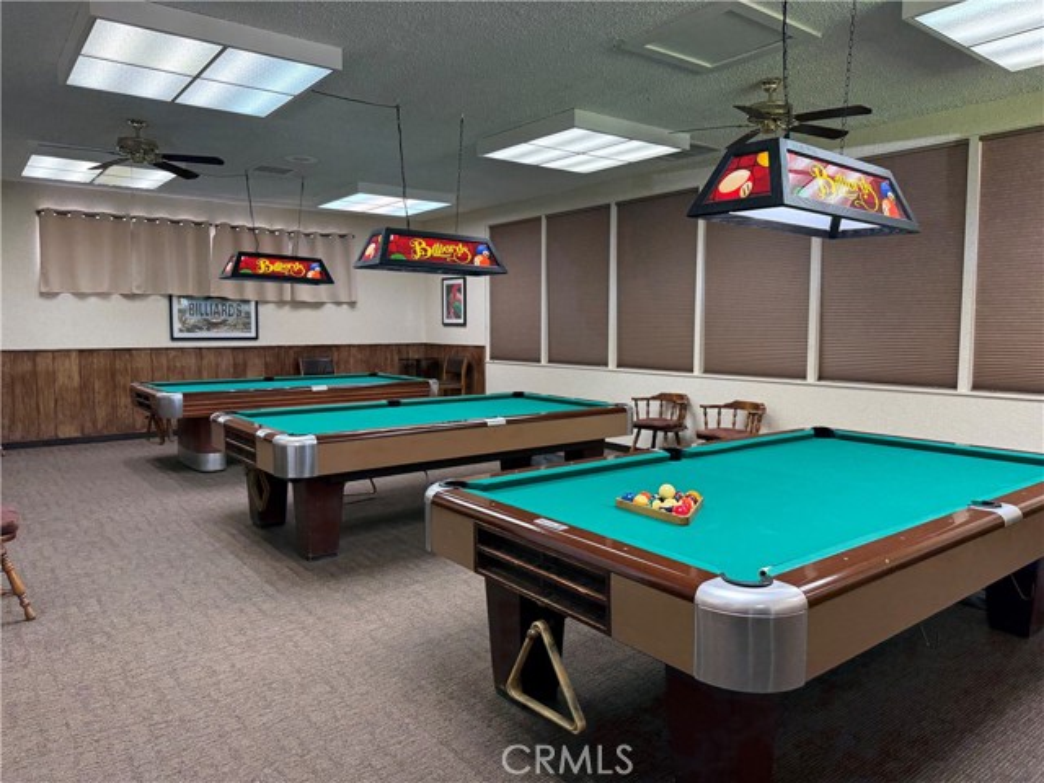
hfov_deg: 71.6
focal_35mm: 24
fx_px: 724
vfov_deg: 56.8
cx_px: 522
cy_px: 392
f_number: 1.78
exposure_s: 1/120
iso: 200
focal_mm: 6.76
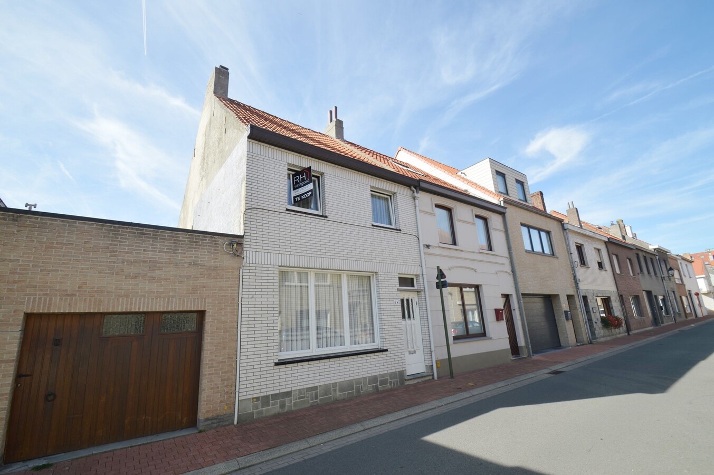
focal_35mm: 15
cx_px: 357
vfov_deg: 77.2
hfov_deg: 100.4
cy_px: 238
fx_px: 297
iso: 100
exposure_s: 1/200
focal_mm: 10
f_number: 7.1
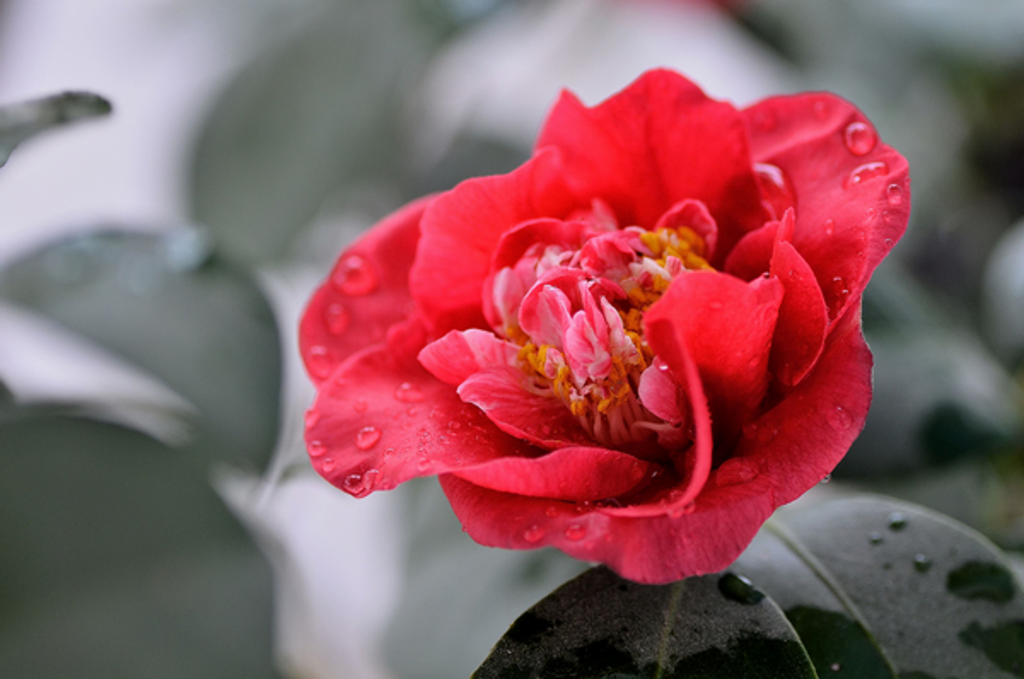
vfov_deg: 10.1
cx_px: 512
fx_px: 3834
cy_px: 340
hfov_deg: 15.2
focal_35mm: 135
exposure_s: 1/100
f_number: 5.6
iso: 400
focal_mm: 90
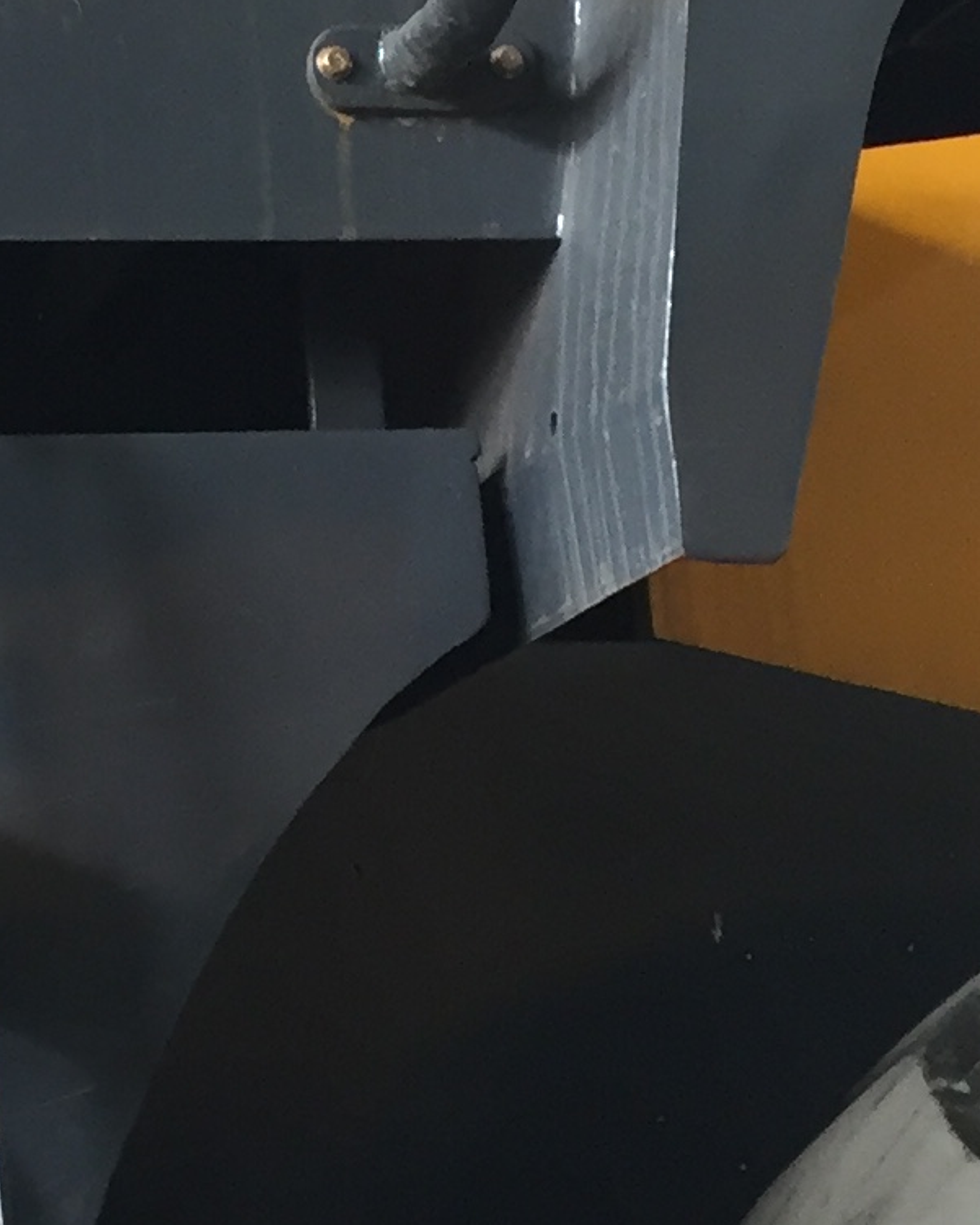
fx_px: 4458
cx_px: -685
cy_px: 333
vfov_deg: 15.6
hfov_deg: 11.7
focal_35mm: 123
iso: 80
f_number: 2.2
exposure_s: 1/33
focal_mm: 4.15
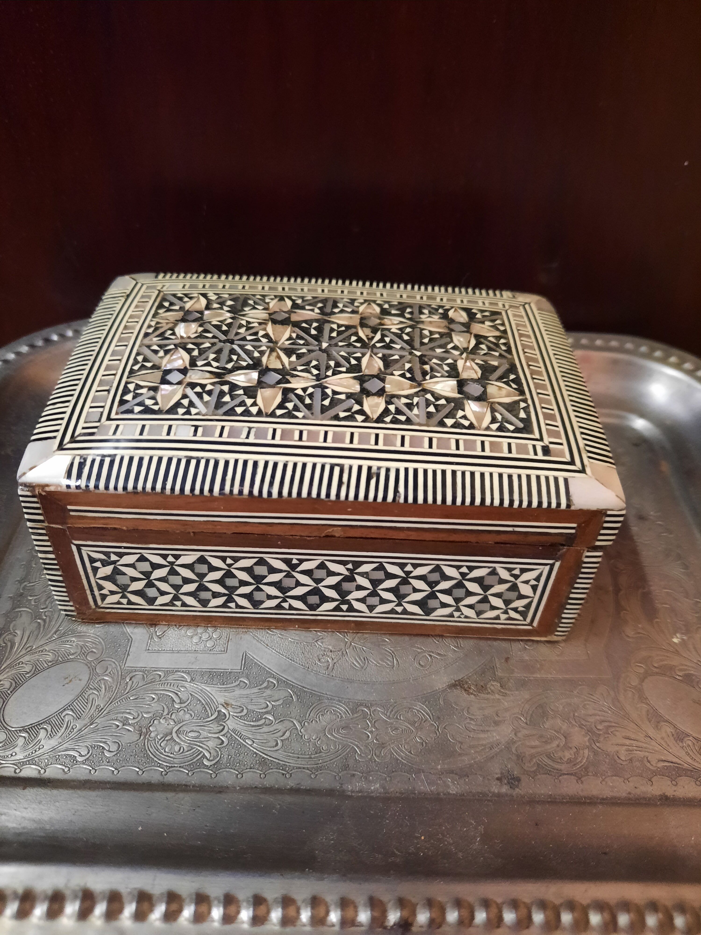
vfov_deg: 69.4
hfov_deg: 54.9
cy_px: 468
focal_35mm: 25
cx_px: 350
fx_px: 675
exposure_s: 1/25
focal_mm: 4.6
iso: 640
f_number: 2
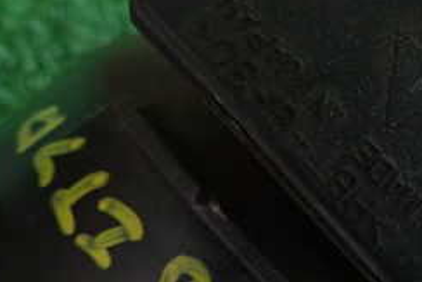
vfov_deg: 21.3
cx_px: 476
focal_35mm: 64
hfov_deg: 28.3
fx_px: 751
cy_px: 119
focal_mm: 4.5
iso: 250
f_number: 2
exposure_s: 1/30
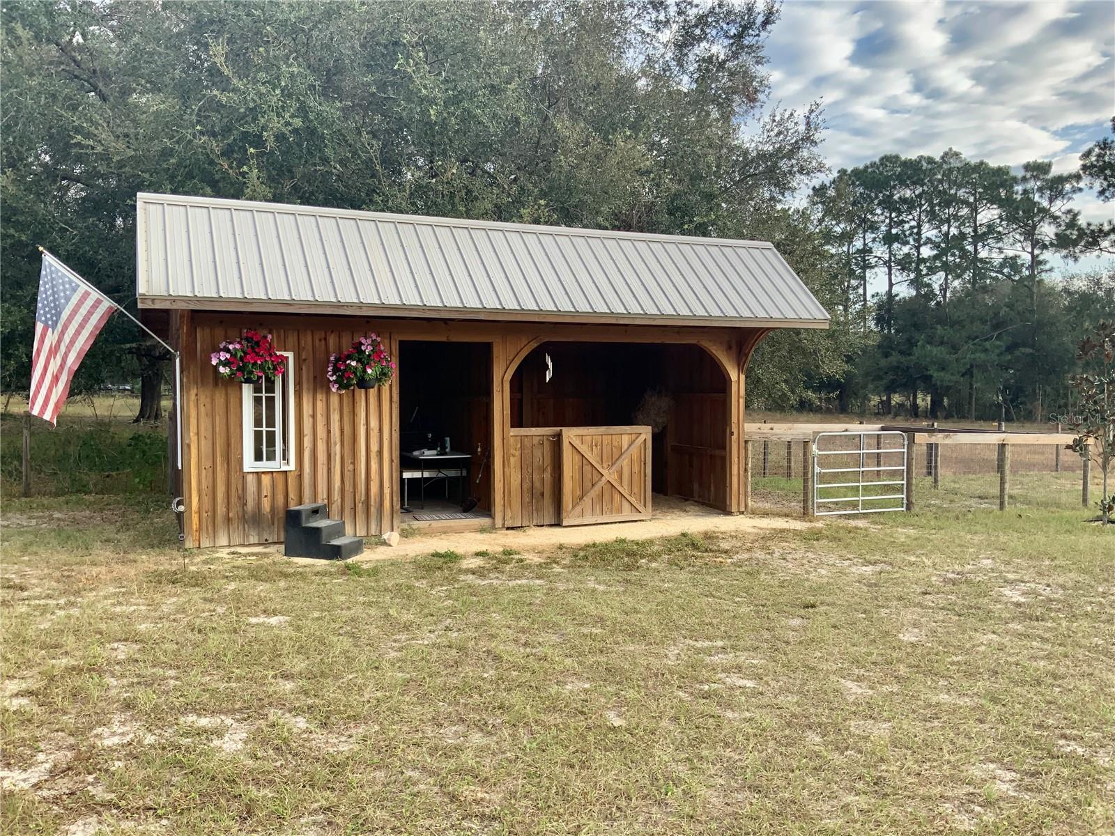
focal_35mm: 29
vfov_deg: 48.2
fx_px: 934
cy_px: 418
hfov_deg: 61.7
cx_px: 558
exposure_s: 1/176
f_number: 1.8
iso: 16
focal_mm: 3
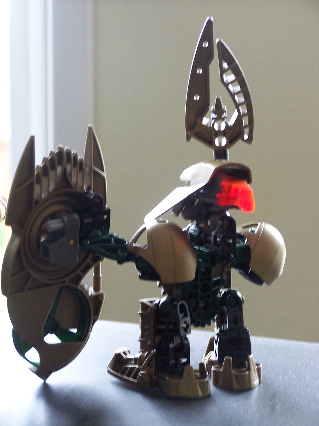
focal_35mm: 128
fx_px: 1573
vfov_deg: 15.4
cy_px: 213
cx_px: 160
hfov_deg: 11.6
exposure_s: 1/15
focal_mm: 21.2
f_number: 3.2
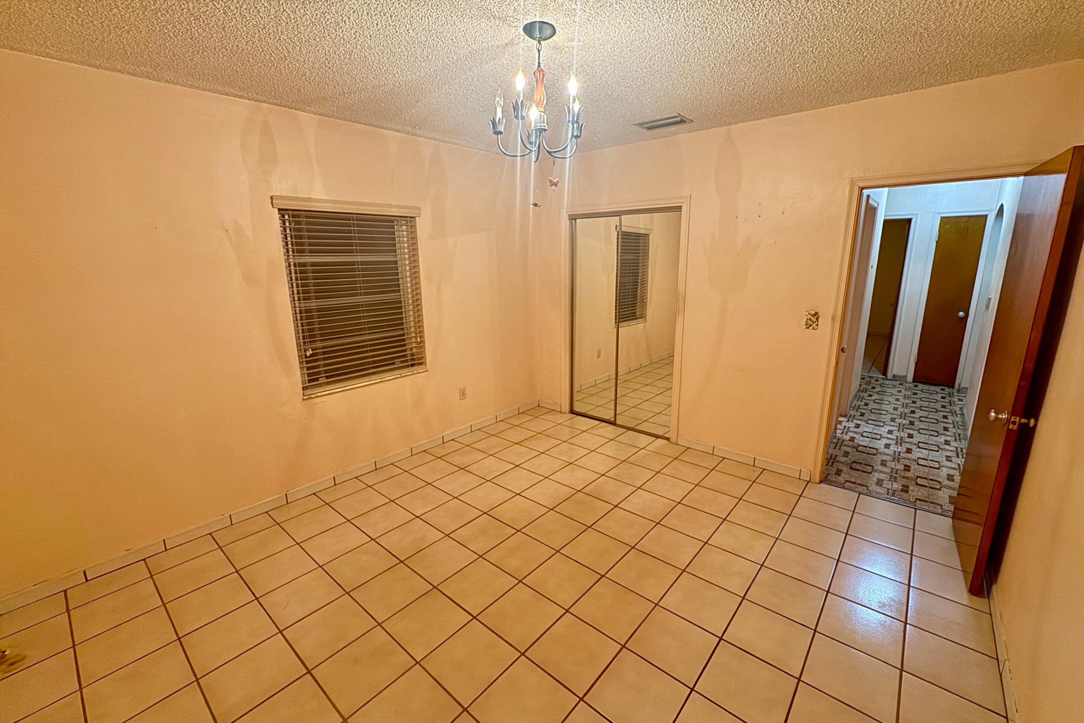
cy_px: 356
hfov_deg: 100.4
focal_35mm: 15
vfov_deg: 77.3
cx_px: 549
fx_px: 452
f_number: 2.2
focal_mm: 2.22
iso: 1250
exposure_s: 1/60
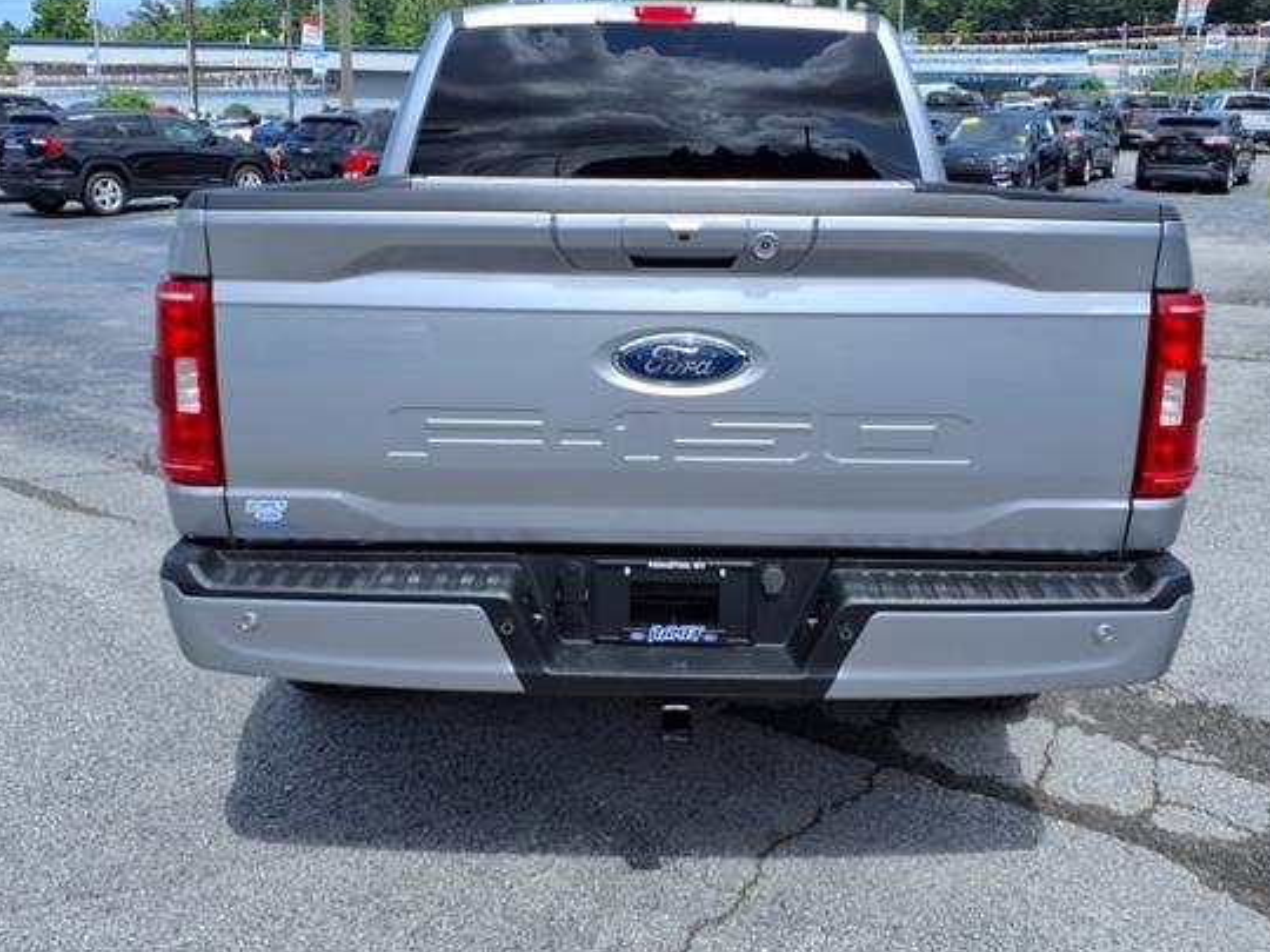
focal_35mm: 32
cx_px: 628
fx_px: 1174
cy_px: 397
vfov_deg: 44.0
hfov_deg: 56.8
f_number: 1.9
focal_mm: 3.58
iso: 40
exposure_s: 1/1667
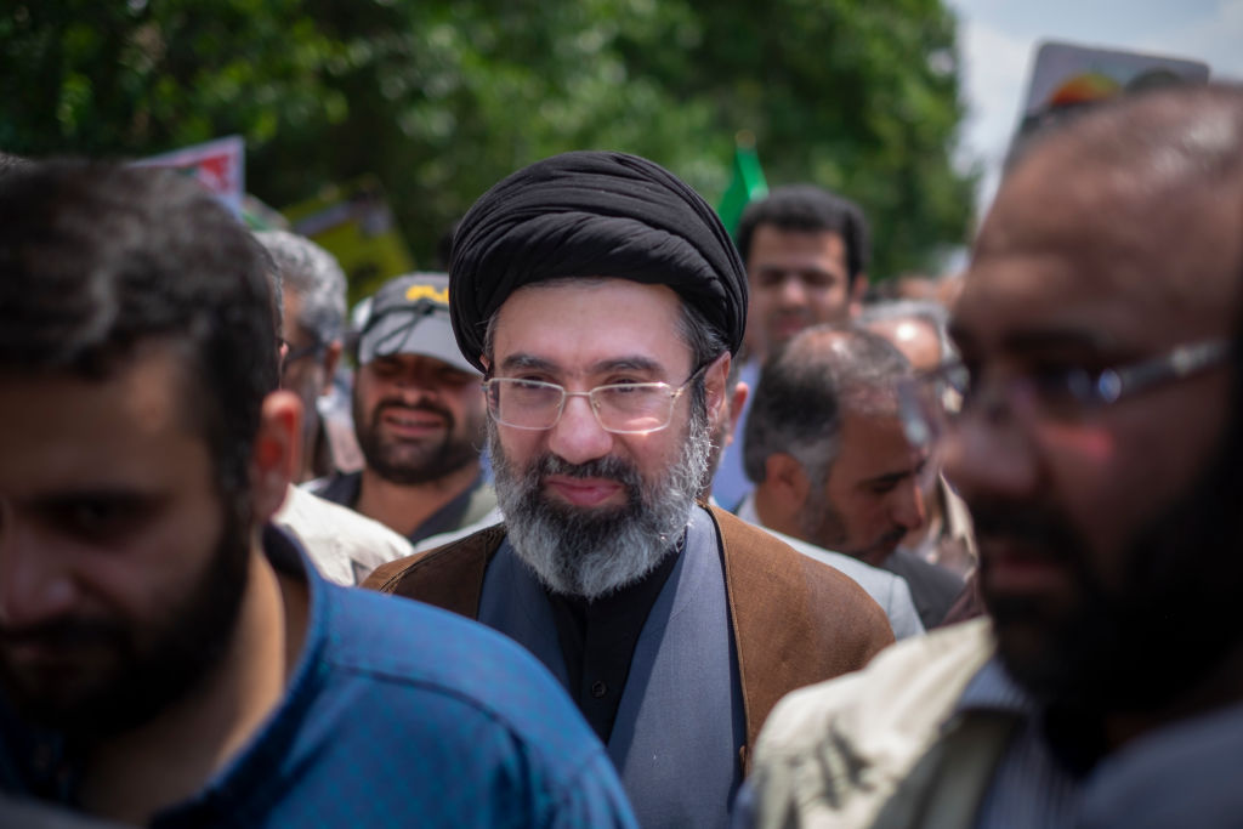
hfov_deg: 37.5
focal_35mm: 53
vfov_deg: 25.5
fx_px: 1830
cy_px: 414
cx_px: 622
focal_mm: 35
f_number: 1.4
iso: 200
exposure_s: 1/4000
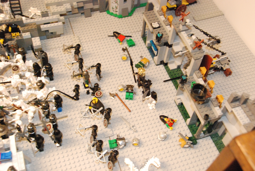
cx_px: 128
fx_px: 308
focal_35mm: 44
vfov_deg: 30.9
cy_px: 86
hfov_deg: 44.9
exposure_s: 1/20
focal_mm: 29
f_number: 7.1
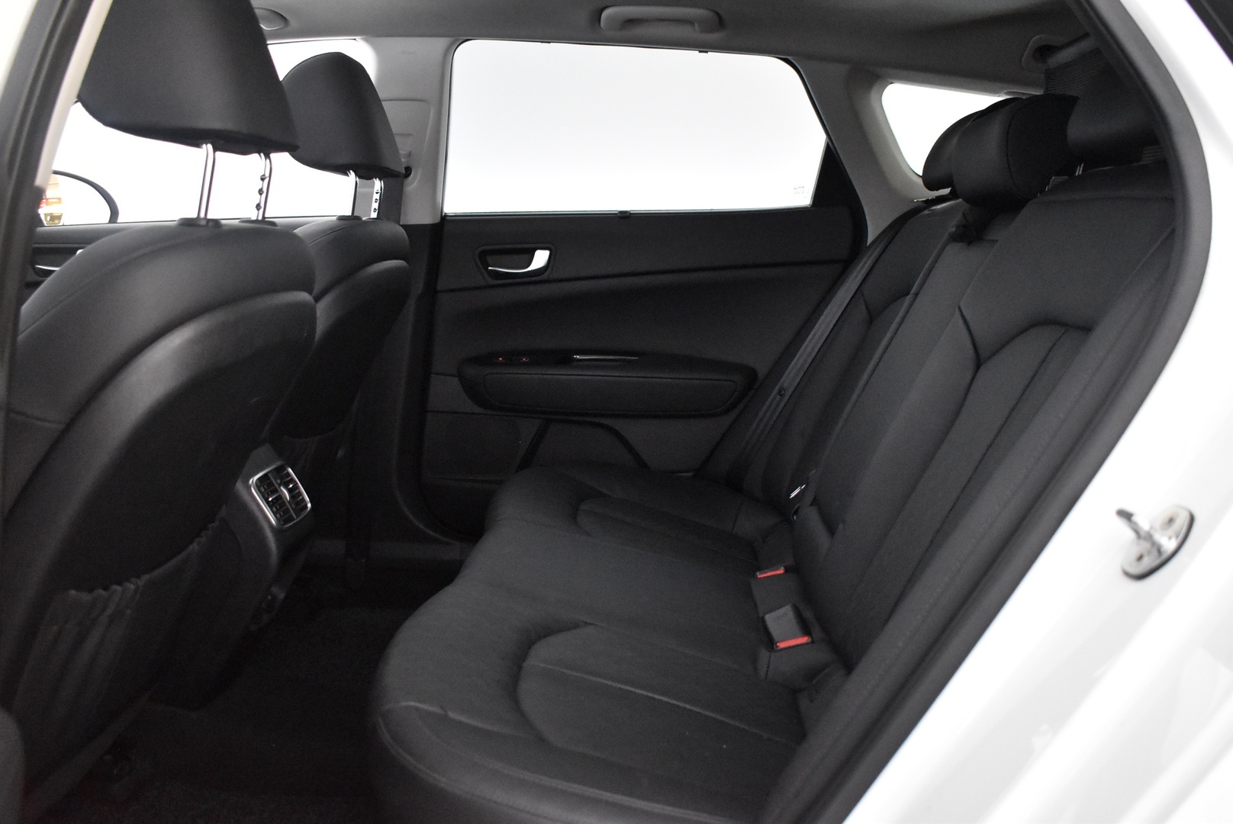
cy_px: 412
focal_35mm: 33
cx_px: 616
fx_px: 1131
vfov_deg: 40.0
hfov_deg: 57.2
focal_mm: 22
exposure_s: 1/30
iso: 6400
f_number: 3.8
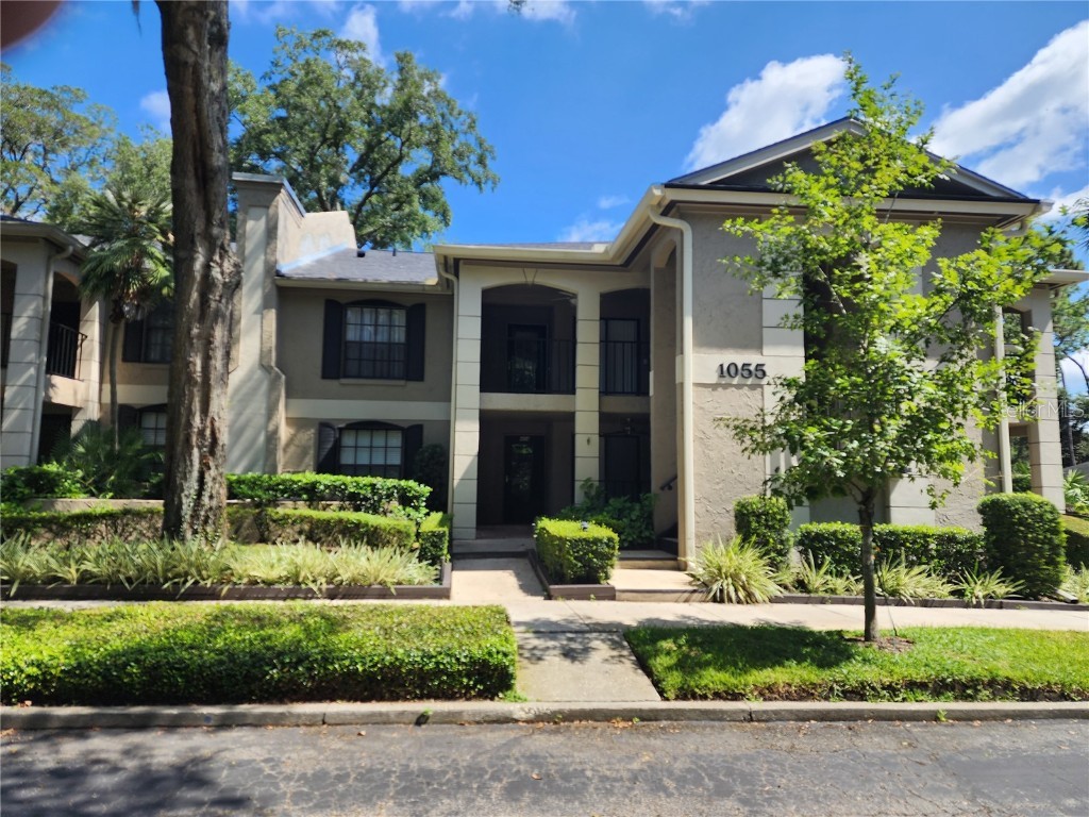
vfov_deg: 58.9
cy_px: 408
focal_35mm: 23
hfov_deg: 73.9
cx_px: 544
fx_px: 724
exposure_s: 1/599
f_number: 1.8
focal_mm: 6.4
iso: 12
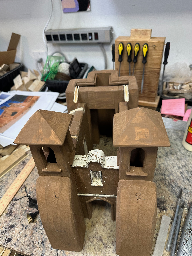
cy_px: 128
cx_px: 96
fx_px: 177
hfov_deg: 56.8
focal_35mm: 24
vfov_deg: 71.6
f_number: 1.78
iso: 200
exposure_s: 1/120
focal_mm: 6.86
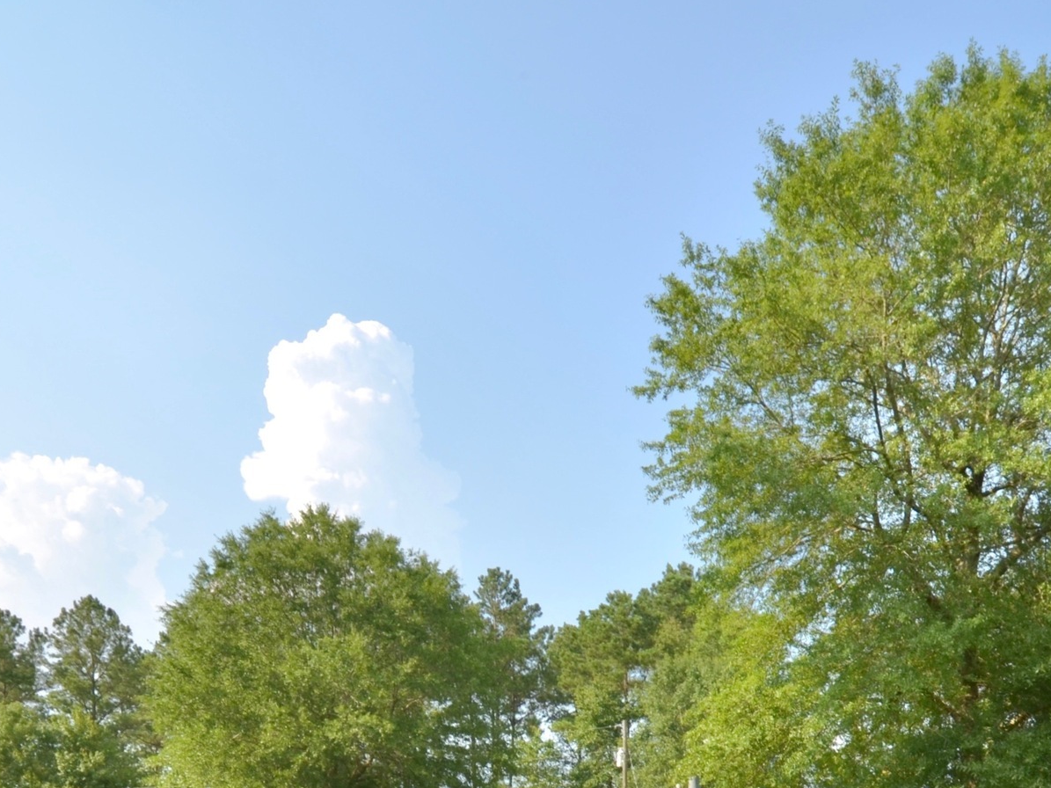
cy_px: 886
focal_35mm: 37
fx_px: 1123
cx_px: 507
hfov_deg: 50.1
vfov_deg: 33.3
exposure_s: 1/125
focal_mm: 10
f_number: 9
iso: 100
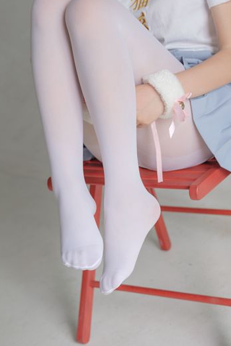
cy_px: 122
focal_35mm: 71
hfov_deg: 19.2
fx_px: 683
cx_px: 123
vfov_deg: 28.3
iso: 200
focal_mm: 35
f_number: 3.6
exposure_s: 1/100
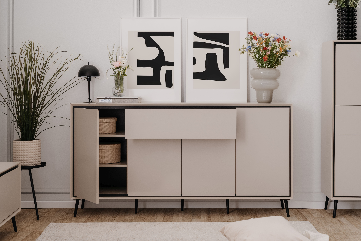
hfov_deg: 32.9
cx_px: 181
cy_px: 117
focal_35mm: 61
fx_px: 612
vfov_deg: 22.3
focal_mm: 59
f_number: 9
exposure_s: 1.3
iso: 100
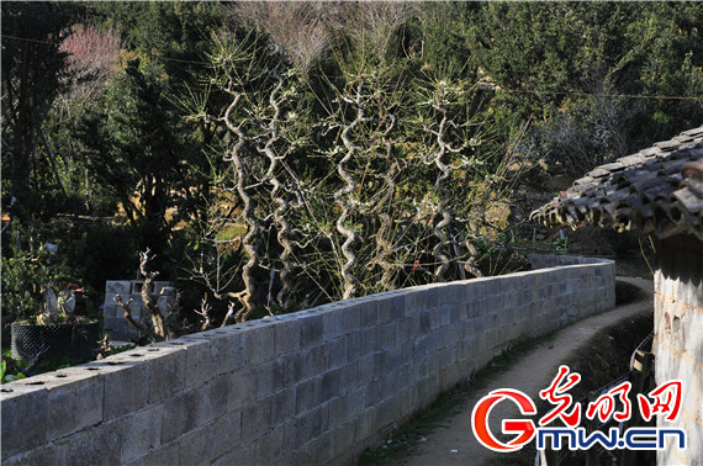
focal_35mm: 57
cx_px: 352
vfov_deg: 23.7
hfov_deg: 35.1
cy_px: 233
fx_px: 1111
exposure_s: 1/500
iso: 800
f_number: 11
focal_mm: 38
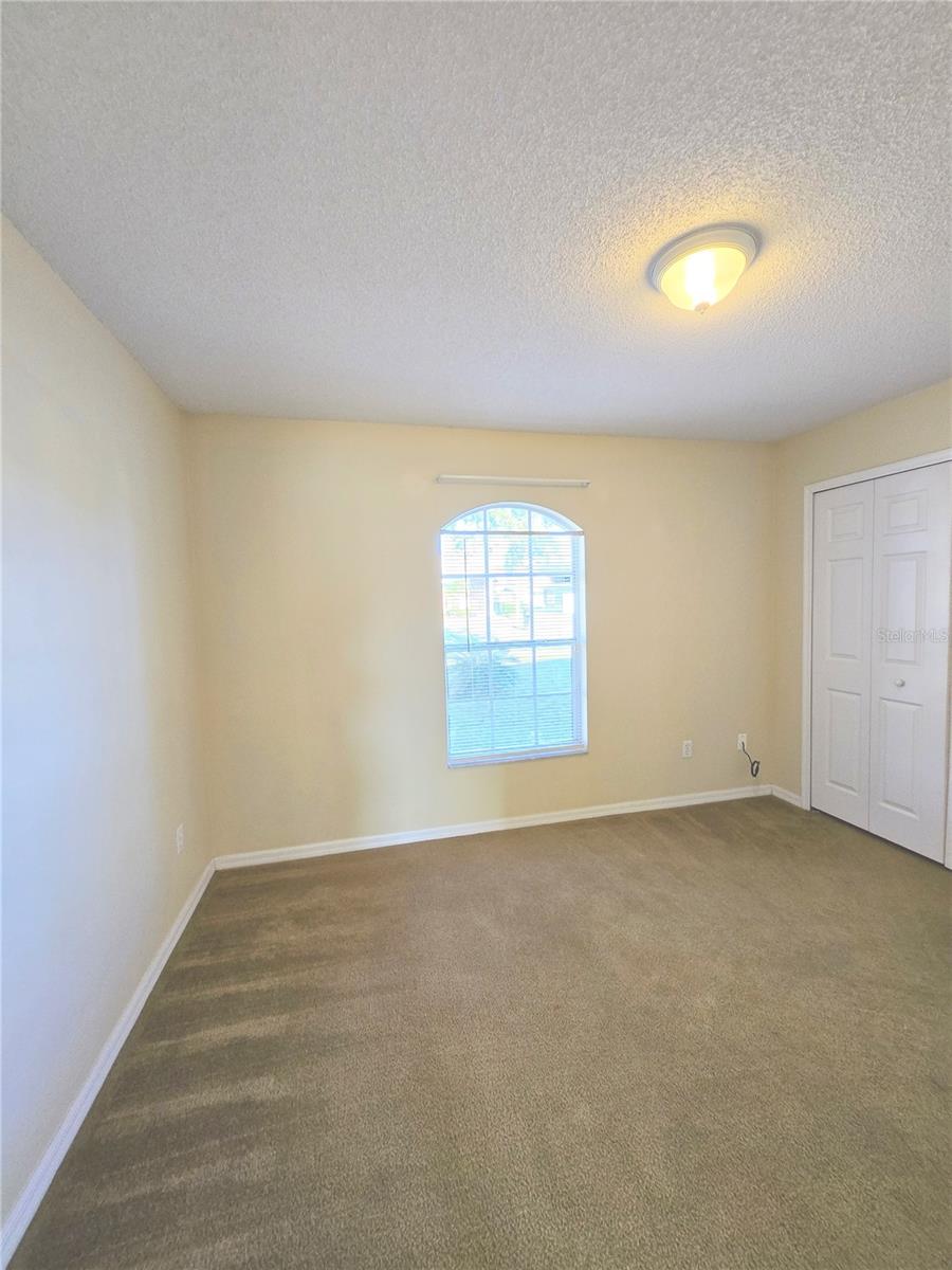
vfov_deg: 106.2
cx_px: 476
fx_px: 477
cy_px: 635
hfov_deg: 89.9
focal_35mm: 13
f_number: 2.2
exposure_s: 1/60
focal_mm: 1.7
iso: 125
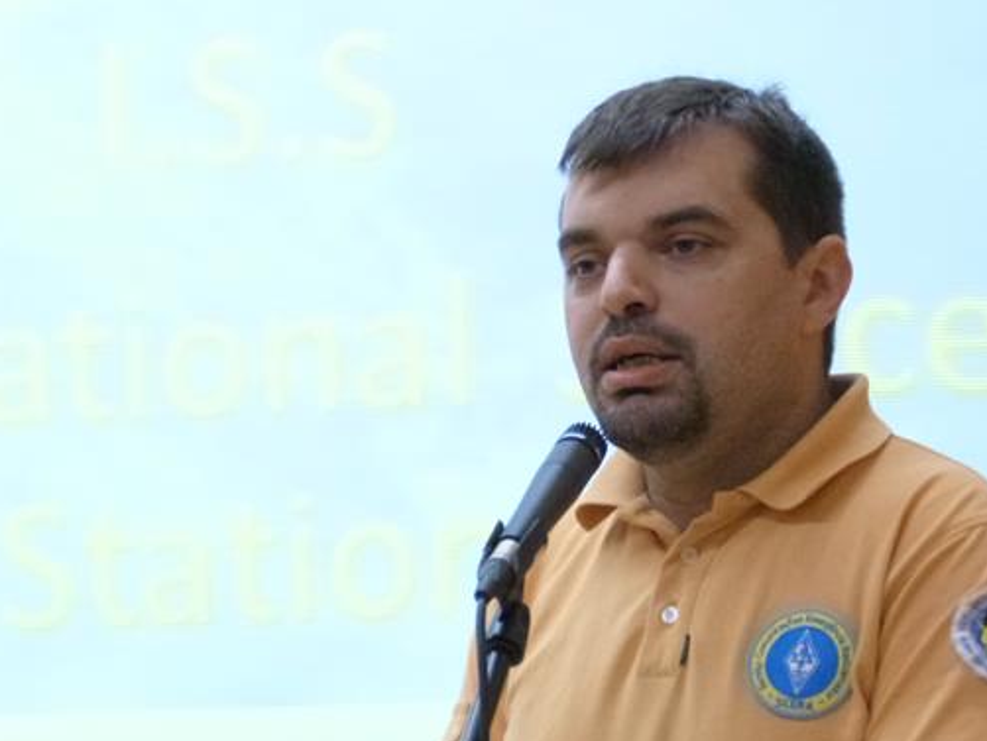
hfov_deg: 7.1
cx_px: 617
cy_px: 436
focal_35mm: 279
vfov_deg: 5.3
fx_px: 7959
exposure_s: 1/30
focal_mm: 39.5
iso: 800
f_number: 3.9
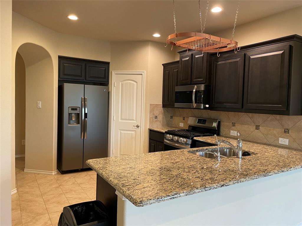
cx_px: 151
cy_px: 113
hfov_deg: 67.3
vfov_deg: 53.1
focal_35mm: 26
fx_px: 227
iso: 200
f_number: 1.6
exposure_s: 1/60
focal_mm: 4.2
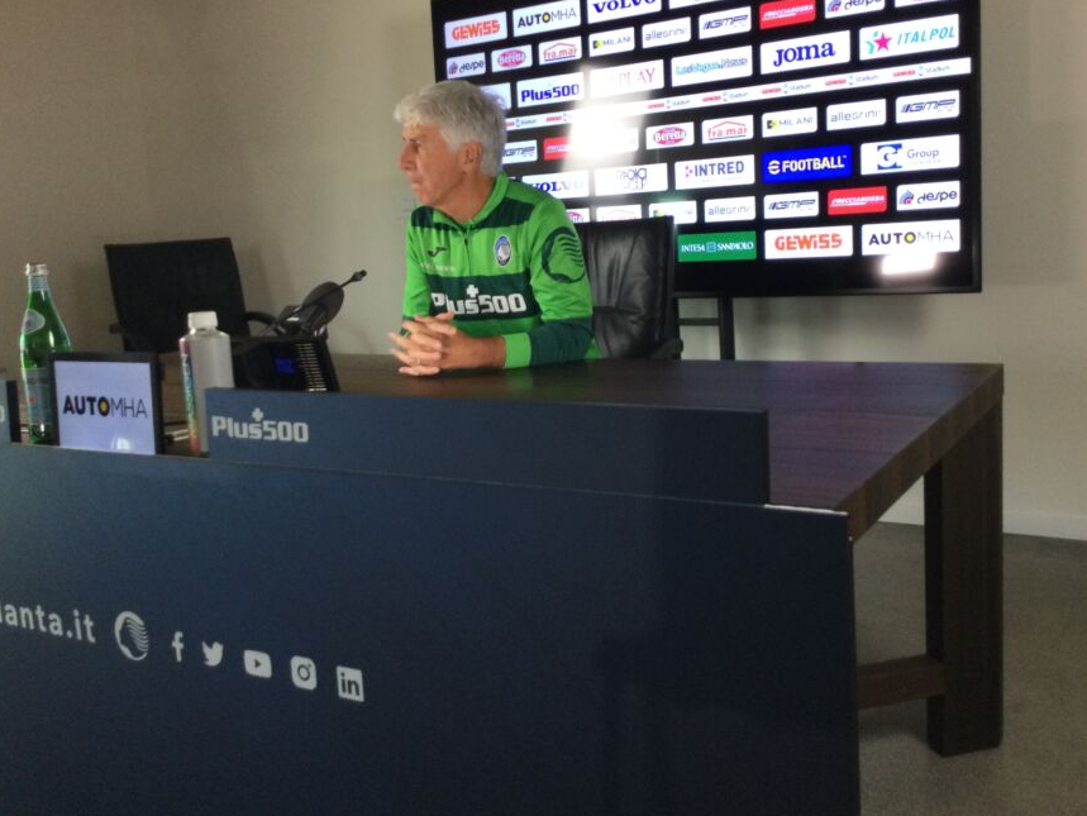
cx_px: 580
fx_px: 1100
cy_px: 362
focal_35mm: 35
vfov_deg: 40.7
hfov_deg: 52.6
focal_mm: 3.3
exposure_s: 1/33
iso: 64
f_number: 2.4
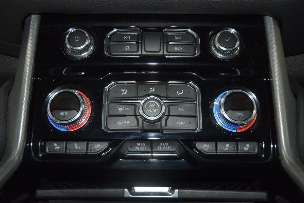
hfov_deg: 45.0
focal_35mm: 44
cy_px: 102
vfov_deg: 30.9
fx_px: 367
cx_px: 152
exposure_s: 1/40
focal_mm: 29
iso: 560
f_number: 3.8
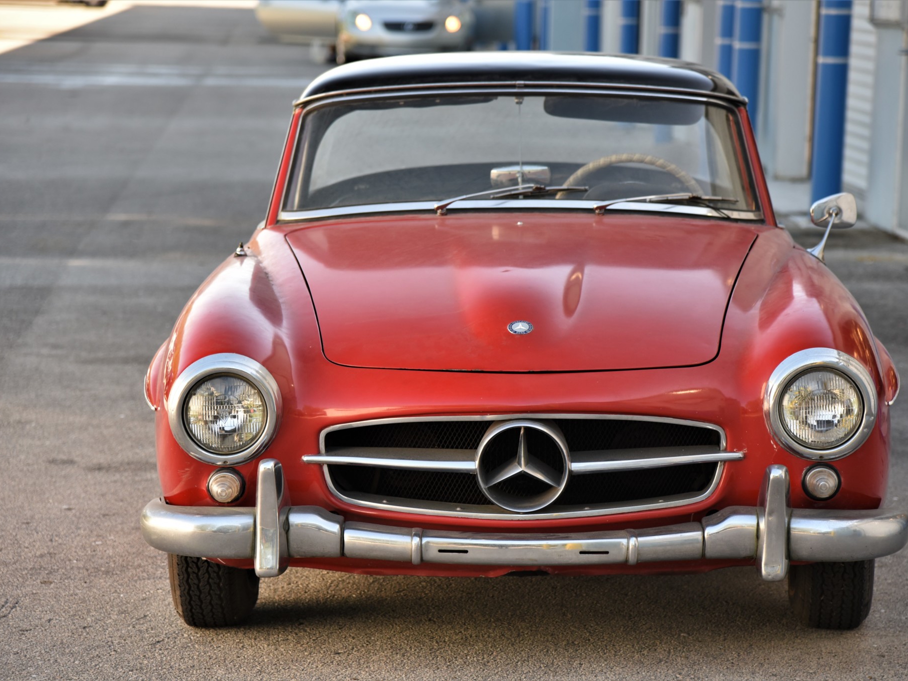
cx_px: 506
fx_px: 3410
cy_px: 341
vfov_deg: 11.4
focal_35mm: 130
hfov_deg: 15.2
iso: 640
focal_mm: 120
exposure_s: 1/320
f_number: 4.5
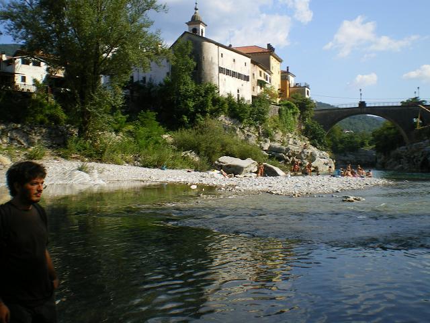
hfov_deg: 49.0
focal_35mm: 38
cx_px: 215
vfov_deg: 37.7
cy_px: 162
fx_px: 472
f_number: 4.6
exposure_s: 1/320
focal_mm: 6.3
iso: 64
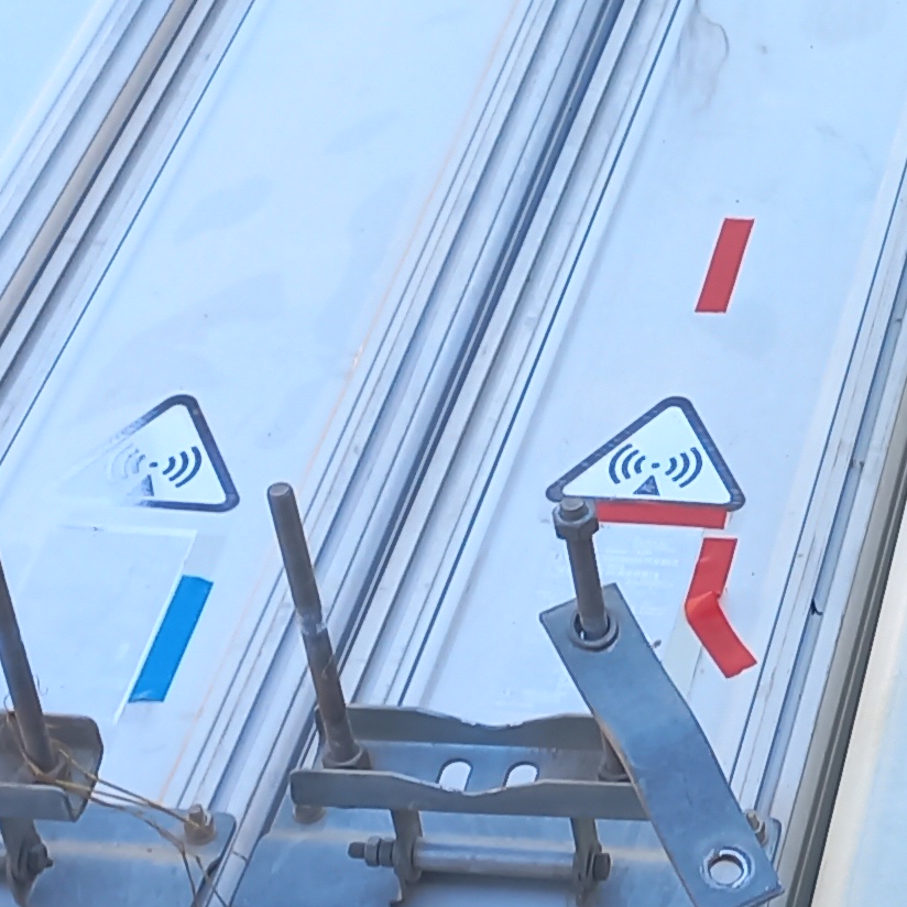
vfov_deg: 14.1
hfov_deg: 13.6
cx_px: 1126
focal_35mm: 124
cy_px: 462
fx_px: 3676
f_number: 1.8
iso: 25
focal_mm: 4.6
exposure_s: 1/100
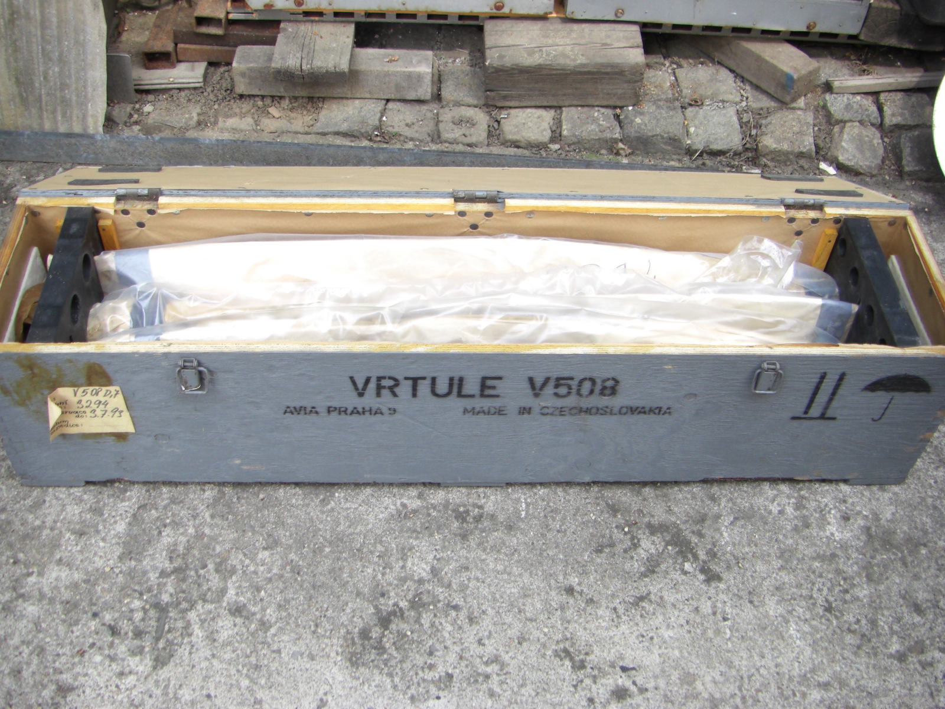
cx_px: 472
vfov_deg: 37.7
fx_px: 1037
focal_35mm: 38
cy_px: 354
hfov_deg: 49.0
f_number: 3.4
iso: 64
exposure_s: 1/100
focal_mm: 6.3
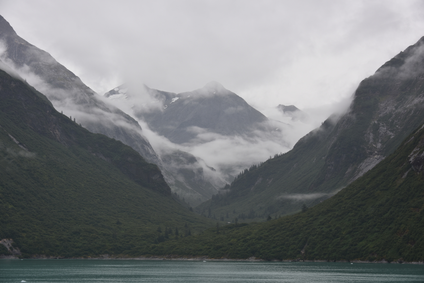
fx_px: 683
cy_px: 142
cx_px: 212
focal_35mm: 58
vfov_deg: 23.4
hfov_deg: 34.5
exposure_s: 1/125
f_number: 5.6
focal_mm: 58
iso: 100
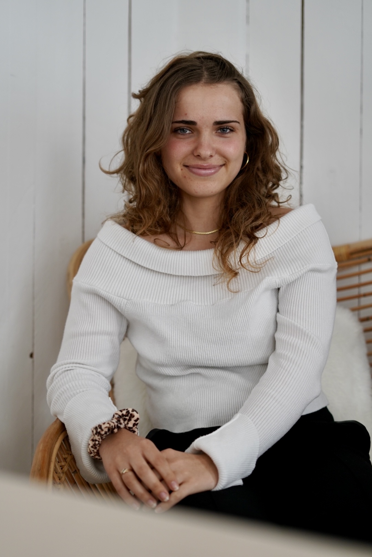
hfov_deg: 27.0
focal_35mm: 50
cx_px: 186
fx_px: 774
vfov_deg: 39.6
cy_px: 278
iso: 500
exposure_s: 1/125
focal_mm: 50
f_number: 2.2
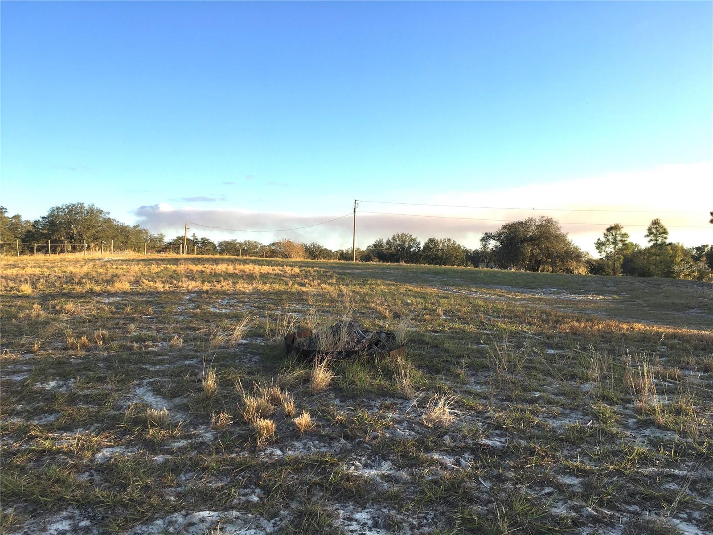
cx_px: 356
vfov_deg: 48.2
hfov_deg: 61.7
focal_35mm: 29
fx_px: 597
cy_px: 268
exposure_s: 1/513
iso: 25
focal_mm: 4.15
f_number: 2.2
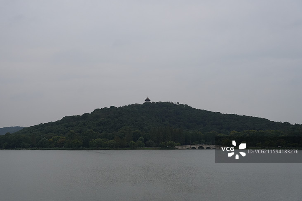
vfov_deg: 28.1
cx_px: 142
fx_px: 403
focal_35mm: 48
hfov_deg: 41.1
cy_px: 99
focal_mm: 44
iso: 1000
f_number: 4
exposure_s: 1/320
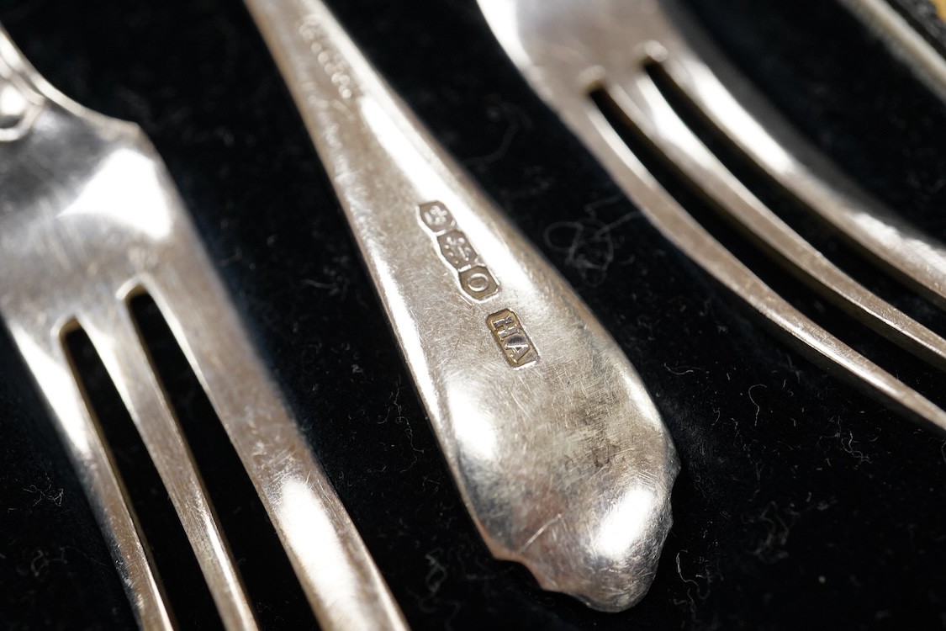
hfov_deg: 43.6
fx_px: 1182
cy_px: 316
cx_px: 473
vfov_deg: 29.9
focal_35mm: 45
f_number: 10
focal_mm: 30
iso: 2500
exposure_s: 1/250
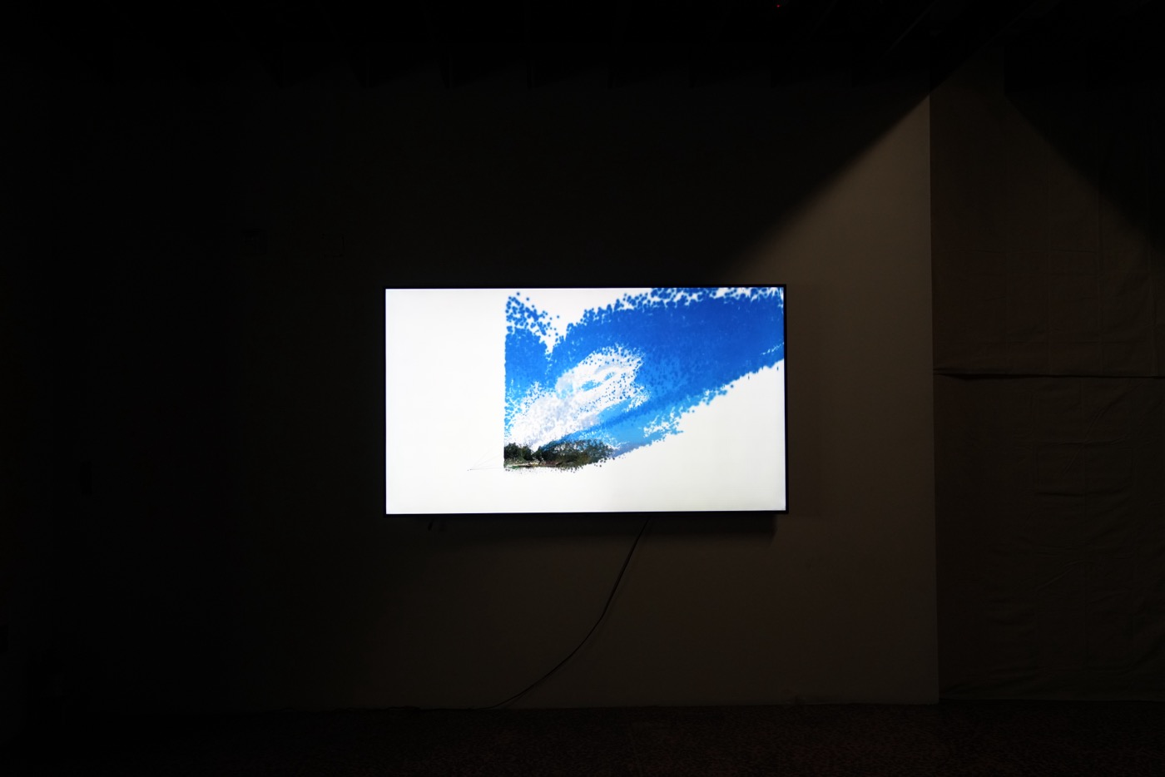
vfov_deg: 33.4
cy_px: 388
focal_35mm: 40
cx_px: 582
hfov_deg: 48.4
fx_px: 1295
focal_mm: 40
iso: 1600
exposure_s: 1/160
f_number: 2.8
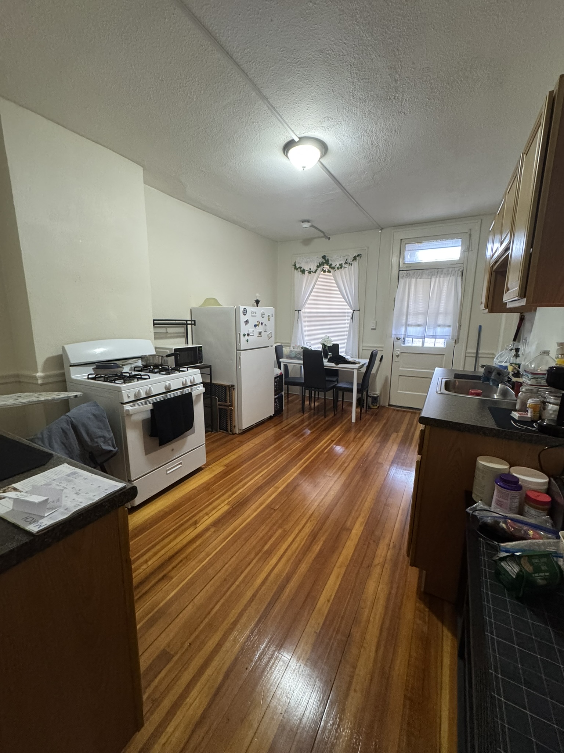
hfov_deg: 85.7
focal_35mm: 14
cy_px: 376
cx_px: 282
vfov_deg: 102.1
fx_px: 304
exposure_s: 1/60
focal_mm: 2.22
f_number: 2.2
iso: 640
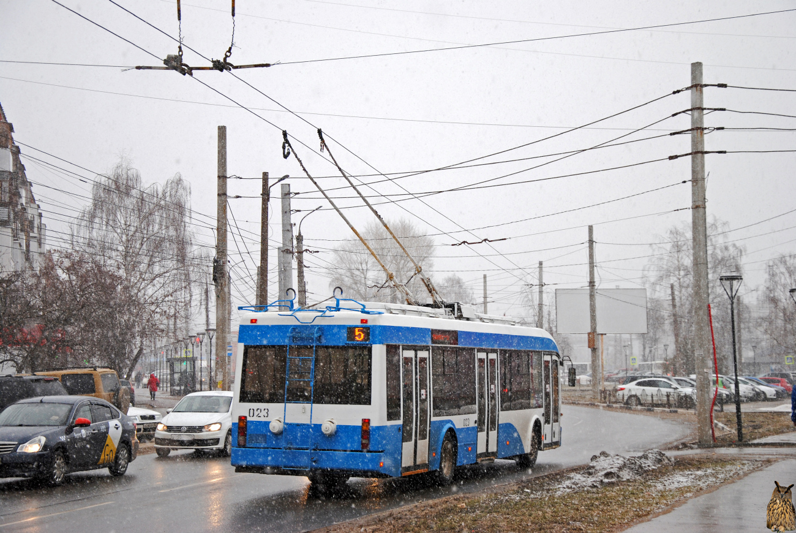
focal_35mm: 72
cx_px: 398
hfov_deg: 28.0
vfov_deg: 19.0
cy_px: 266
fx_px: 1594
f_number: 4.8
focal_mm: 48
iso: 200
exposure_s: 1/200
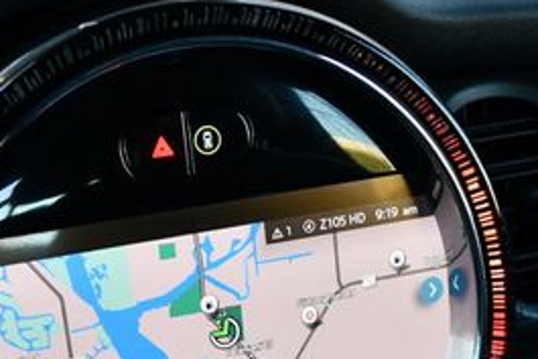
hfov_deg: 23.4
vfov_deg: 15.4
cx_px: 298
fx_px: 1301
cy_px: 373
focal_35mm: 87
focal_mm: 18
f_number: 3.5
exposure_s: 1/250
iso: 400
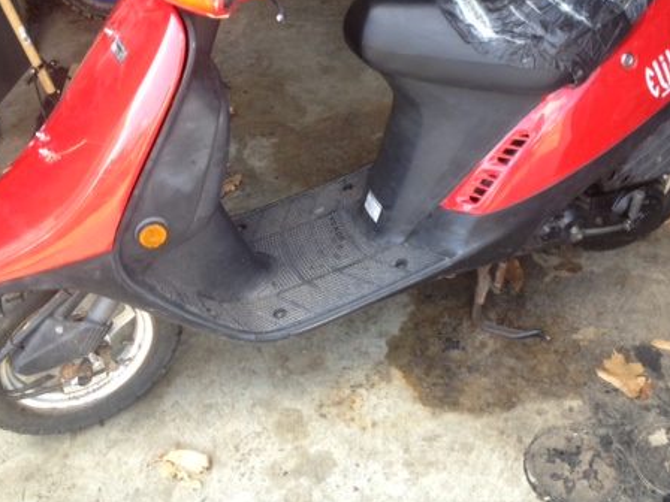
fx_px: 968
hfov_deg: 38.2
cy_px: 149
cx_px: 350
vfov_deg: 28.8
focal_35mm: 50
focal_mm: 4.28
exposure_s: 1/60
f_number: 2.4
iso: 64
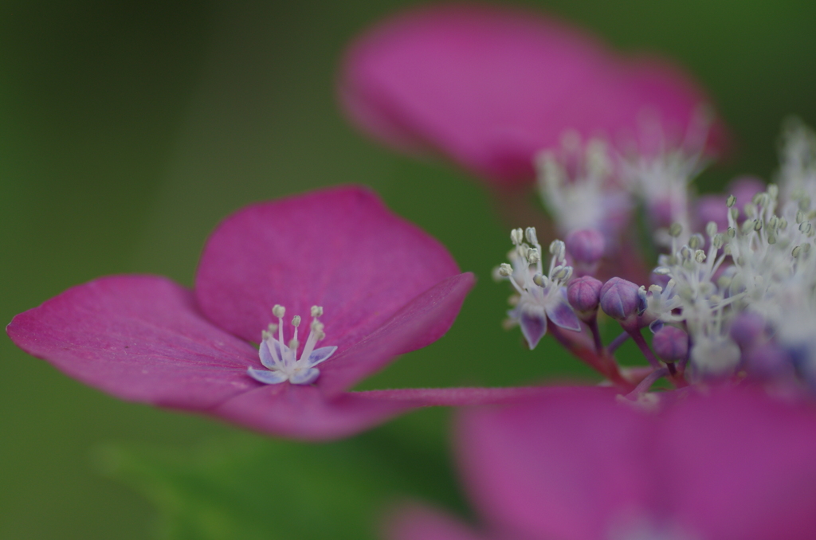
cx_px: 408
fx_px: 3053
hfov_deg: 15.2
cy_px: 270
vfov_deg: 10.1
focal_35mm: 135
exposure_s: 1/250
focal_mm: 90
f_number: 2.8
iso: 400
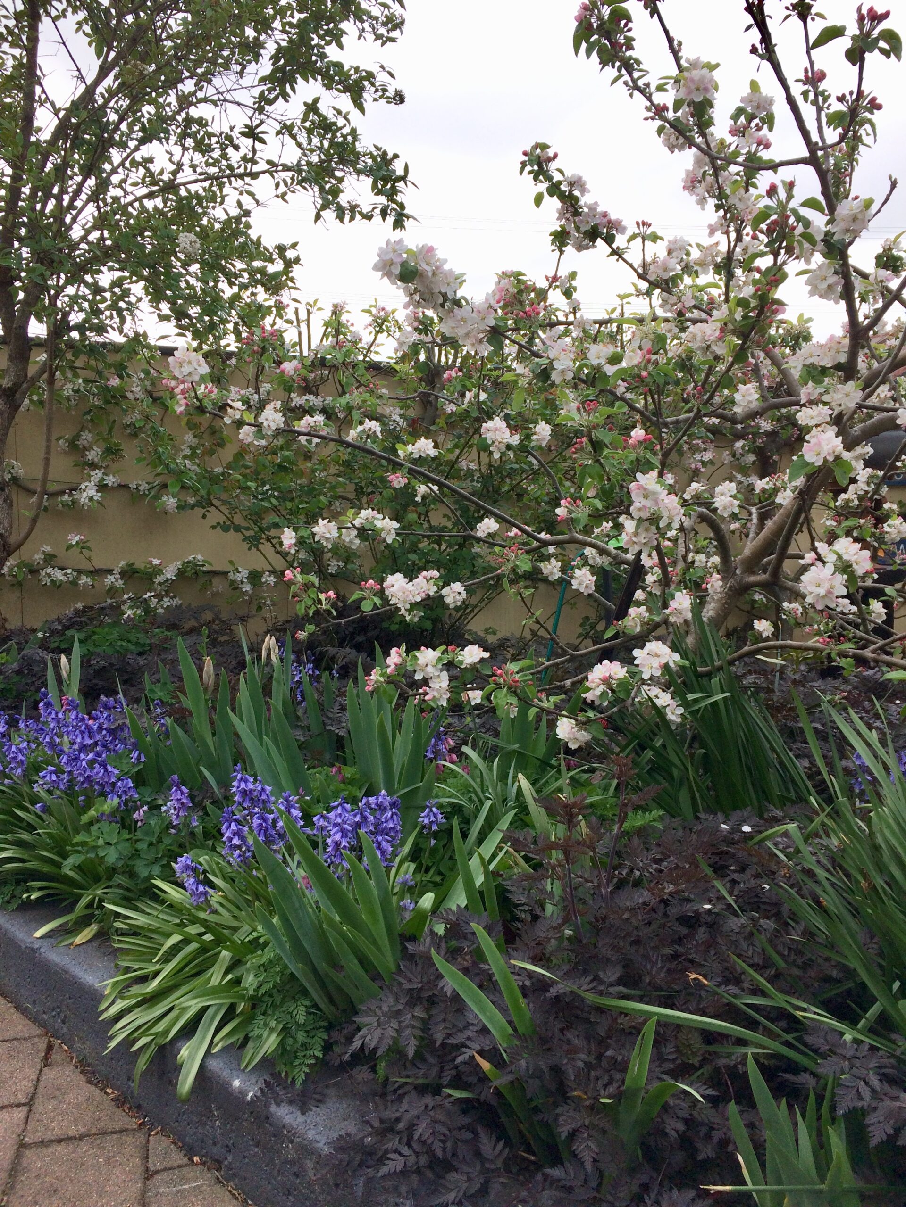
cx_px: 453
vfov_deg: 61.7
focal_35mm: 29
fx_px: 1012
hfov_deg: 48.2
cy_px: 604
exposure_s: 1/316
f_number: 2.2
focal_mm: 4.15
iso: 32
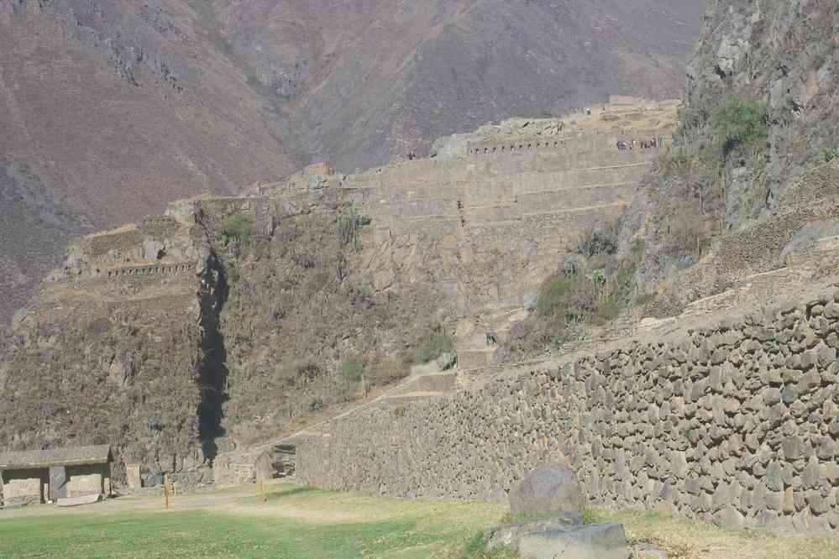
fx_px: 1573
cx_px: 420
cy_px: 280
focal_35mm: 68
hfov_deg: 29.9
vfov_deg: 20.2
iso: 200
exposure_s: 1/100
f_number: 11
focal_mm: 45
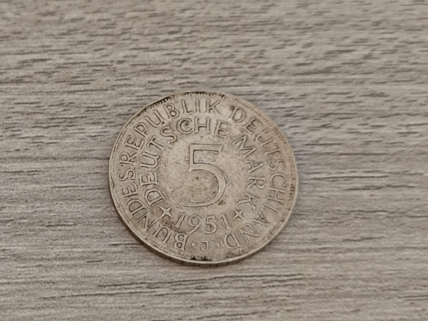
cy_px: 160
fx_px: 927
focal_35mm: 75
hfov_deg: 26.0
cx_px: 214
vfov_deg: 19.6
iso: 640
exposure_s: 1/33.4
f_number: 1.9
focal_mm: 8.7
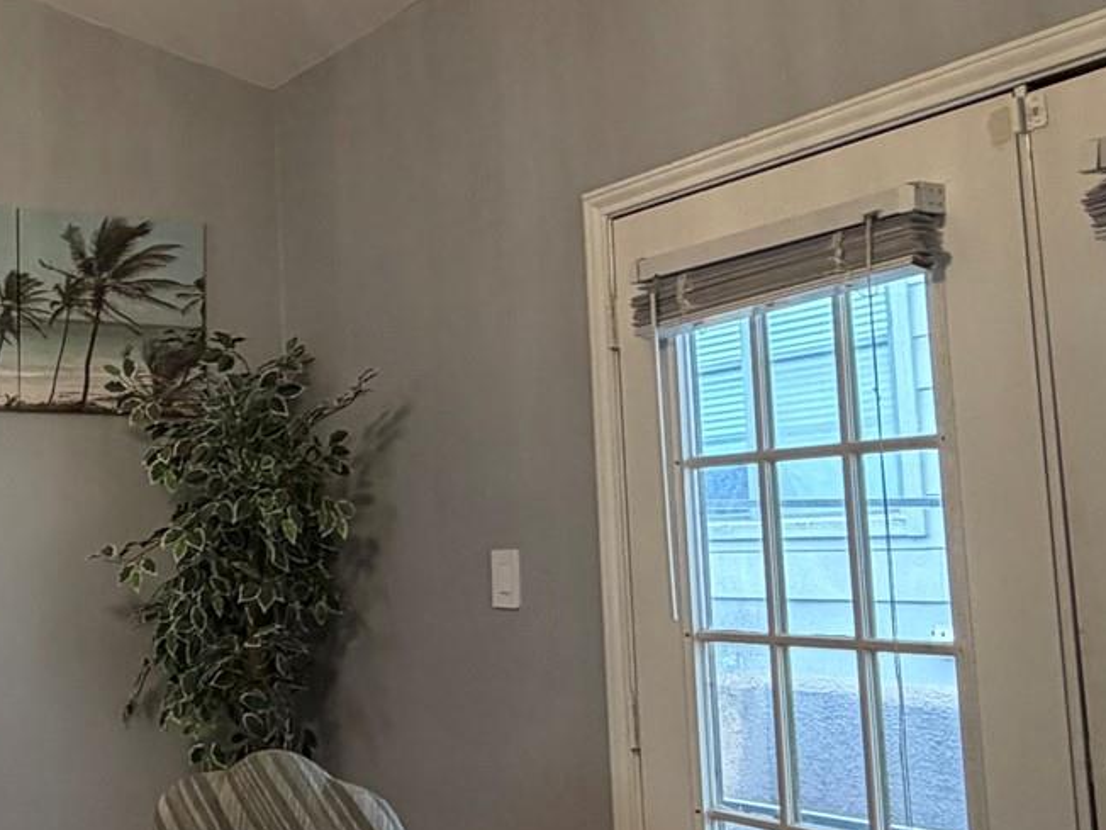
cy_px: 419
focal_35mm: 44
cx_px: -51
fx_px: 1406
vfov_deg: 32.9
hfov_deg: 37.4
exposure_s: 1/60
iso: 250
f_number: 2.2
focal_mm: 2.22
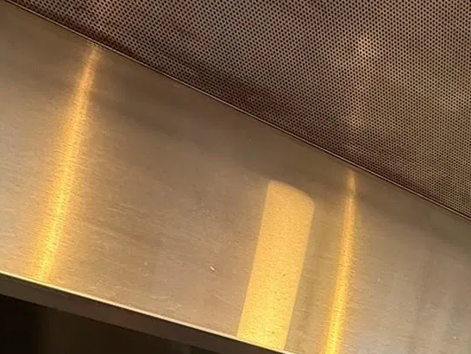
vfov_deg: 27.6
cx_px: 418
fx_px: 558
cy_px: 489
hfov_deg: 42.2
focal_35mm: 41
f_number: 2.2
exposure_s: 1/120
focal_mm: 2.22
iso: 400
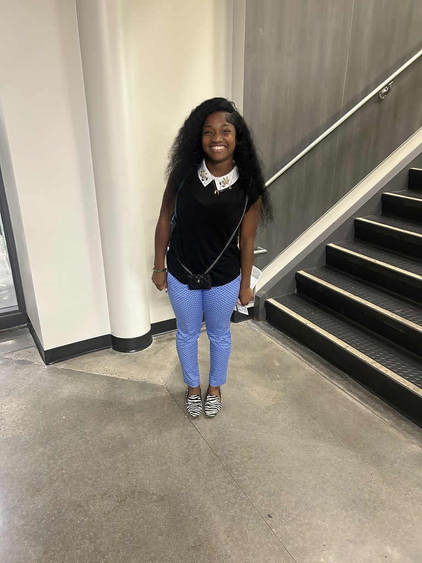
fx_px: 423
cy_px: 282
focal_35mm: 26
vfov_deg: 67.3
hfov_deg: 53.1
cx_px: 211
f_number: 1.5
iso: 400
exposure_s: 1/60
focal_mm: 5.7
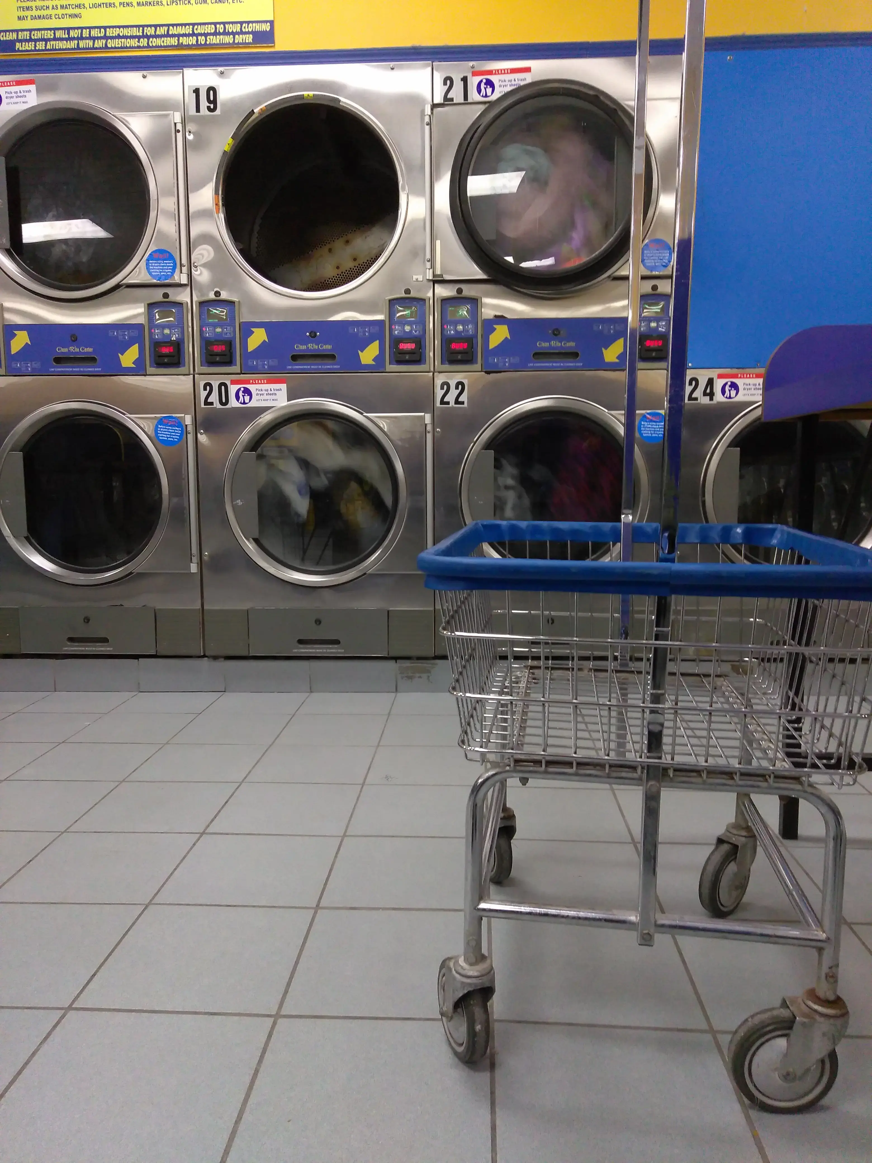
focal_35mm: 20
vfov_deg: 81.7
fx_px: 672
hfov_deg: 66.0
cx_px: 436
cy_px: 582
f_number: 2.2
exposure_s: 1/30
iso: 451
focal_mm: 3.46
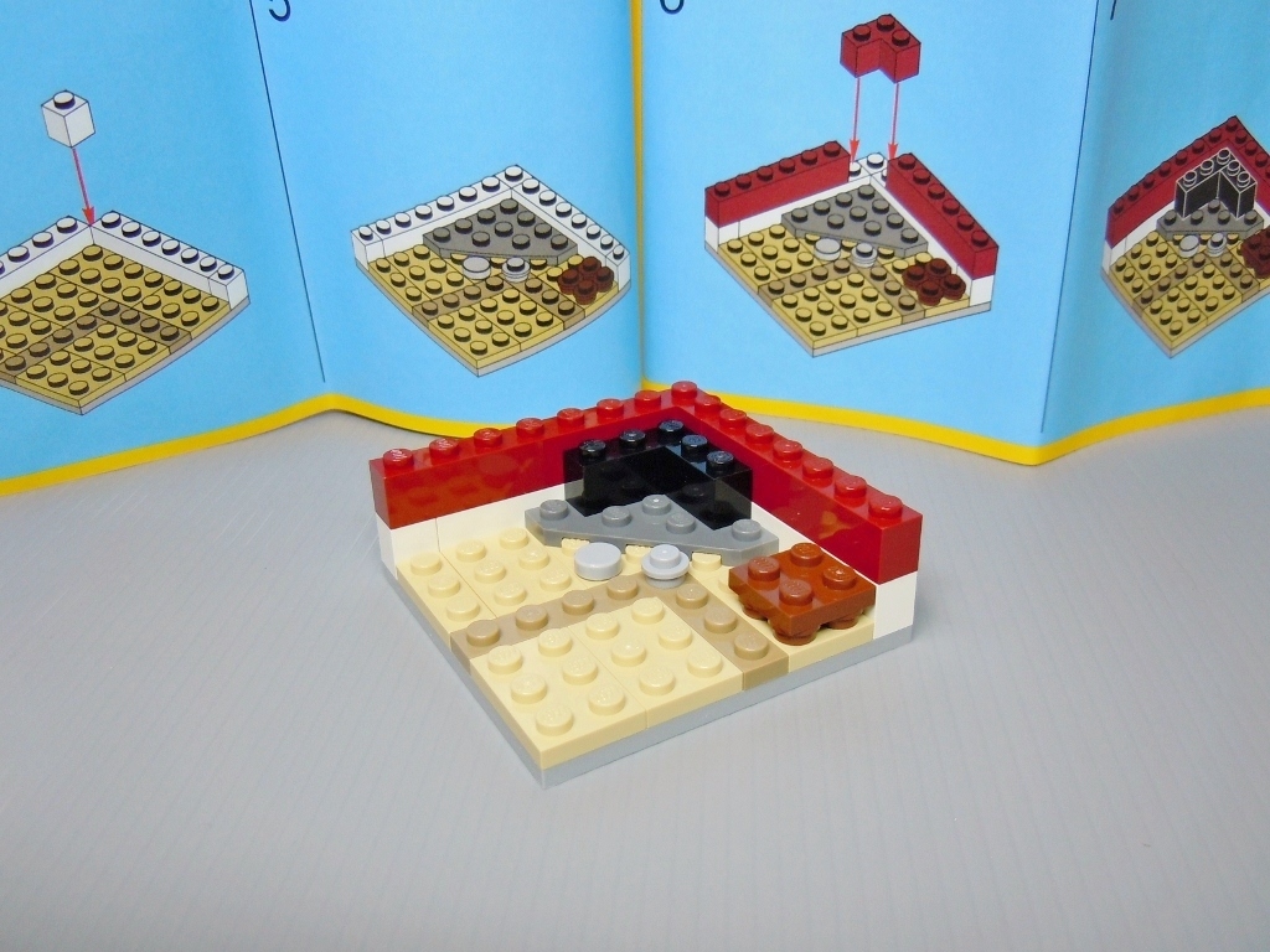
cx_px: 635
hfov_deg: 60.0
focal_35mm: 30
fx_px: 1101
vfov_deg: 46.8
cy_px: 476
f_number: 3.5
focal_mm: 5.4
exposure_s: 1/13
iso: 200
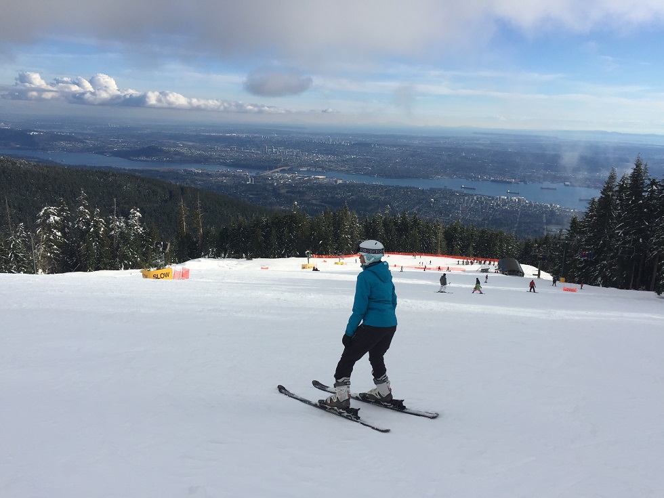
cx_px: 332
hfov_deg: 61.7
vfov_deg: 48.2
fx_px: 556
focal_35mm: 29
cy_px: 249
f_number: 2.2
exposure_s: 1/2475
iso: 32
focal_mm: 4.15
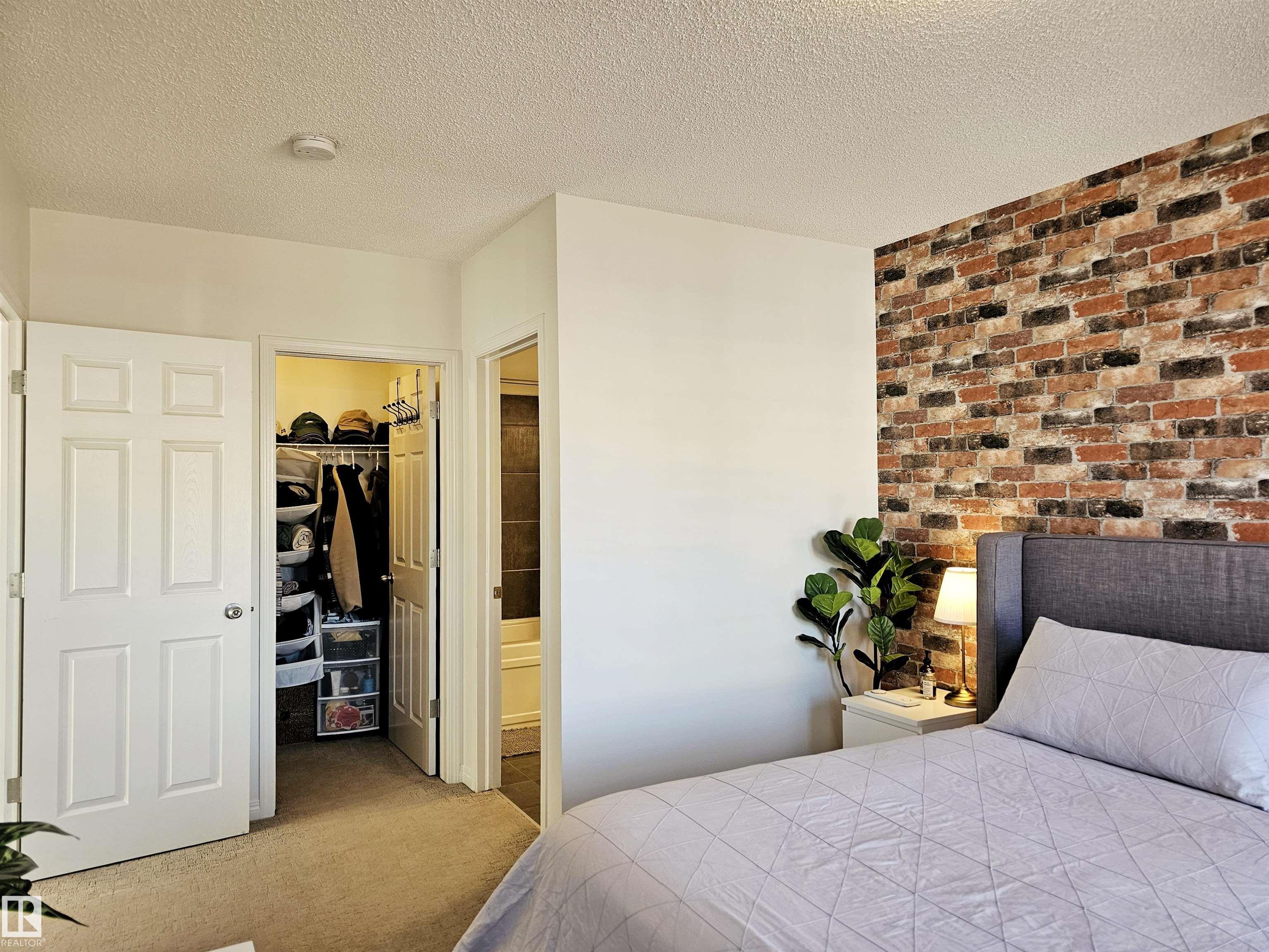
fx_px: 843
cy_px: 476
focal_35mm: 23
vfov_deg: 58.9
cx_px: 634
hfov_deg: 73.9
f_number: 1.7
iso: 125
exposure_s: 1/120
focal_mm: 6.3
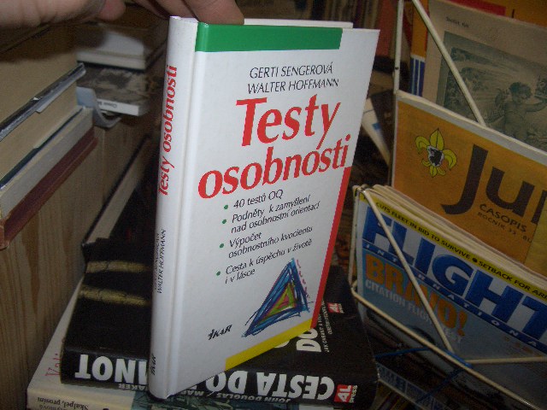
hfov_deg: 52.6
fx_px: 553
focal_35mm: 35
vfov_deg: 40.7
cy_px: 205
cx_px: 274
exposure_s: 1/60
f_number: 2.6
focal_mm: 5.8
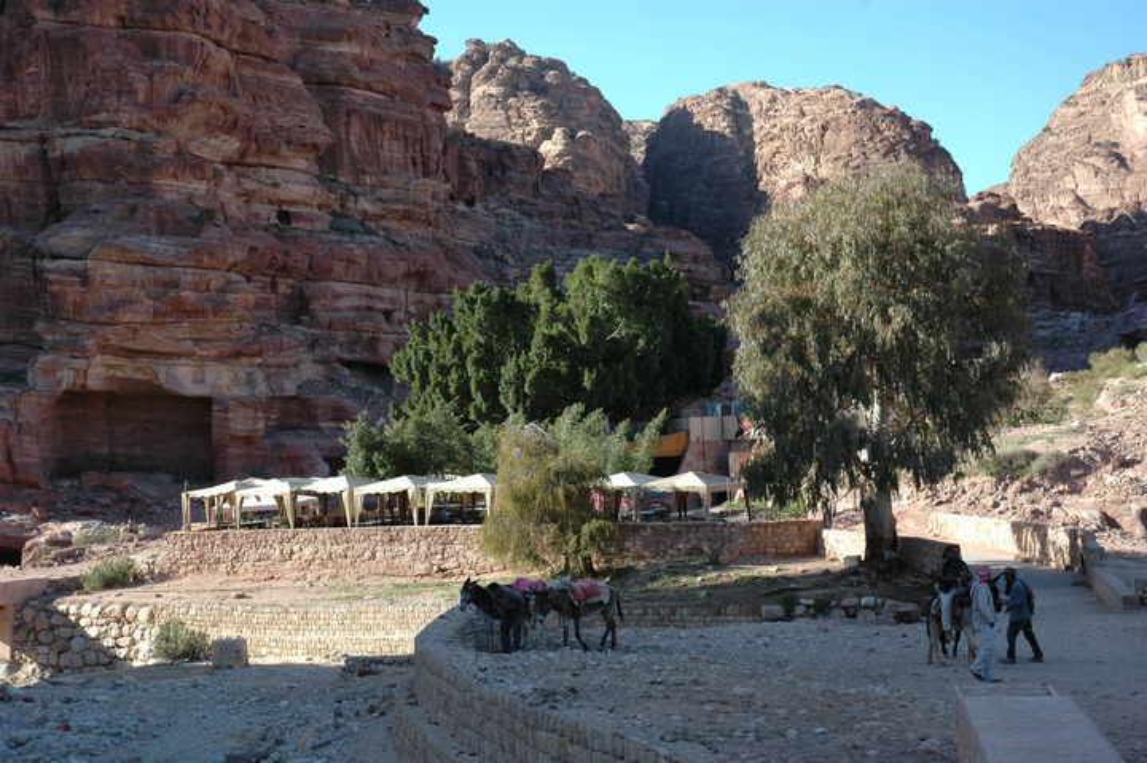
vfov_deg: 23.7
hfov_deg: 35.1
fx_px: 1815
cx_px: 574
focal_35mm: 57
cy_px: 382
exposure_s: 1/200
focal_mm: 38
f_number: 7.1
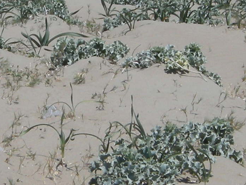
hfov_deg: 14.8
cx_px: -162
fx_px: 853
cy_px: 222
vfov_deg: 12.1
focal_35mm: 120
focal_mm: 7.5
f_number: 6.8
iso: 64
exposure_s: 1/341
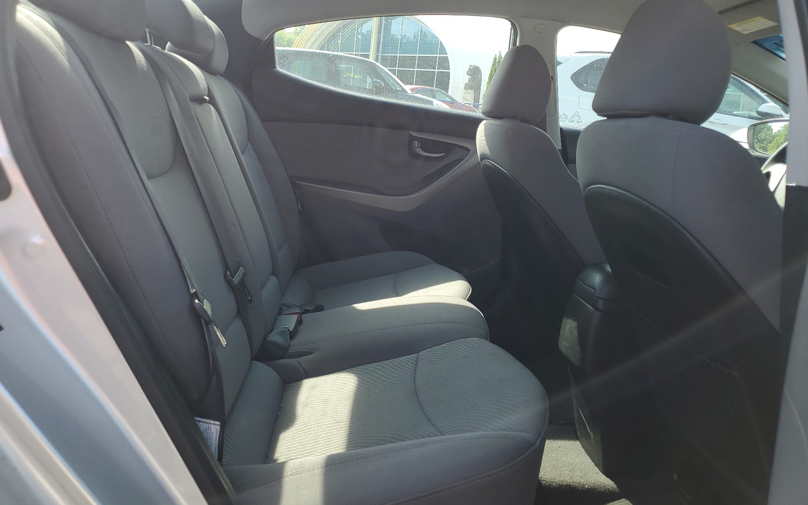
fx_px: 617
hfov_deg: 66.5
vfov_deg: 44.3
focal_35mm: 28
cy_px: 207
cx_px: 399
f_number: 1.5
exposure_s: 1/556
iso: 50
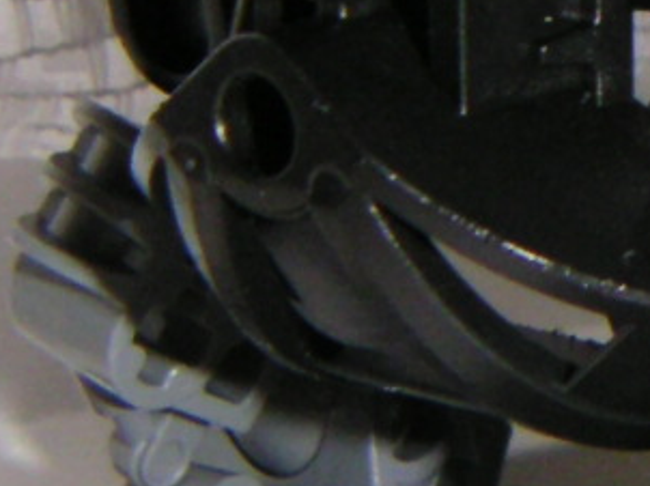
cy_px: 387
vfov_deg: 9.4
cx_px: 786
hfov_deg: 12.3
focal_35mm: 157
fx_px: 2946
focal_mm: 4.8
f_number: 6.7
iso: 200
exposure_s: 1/45
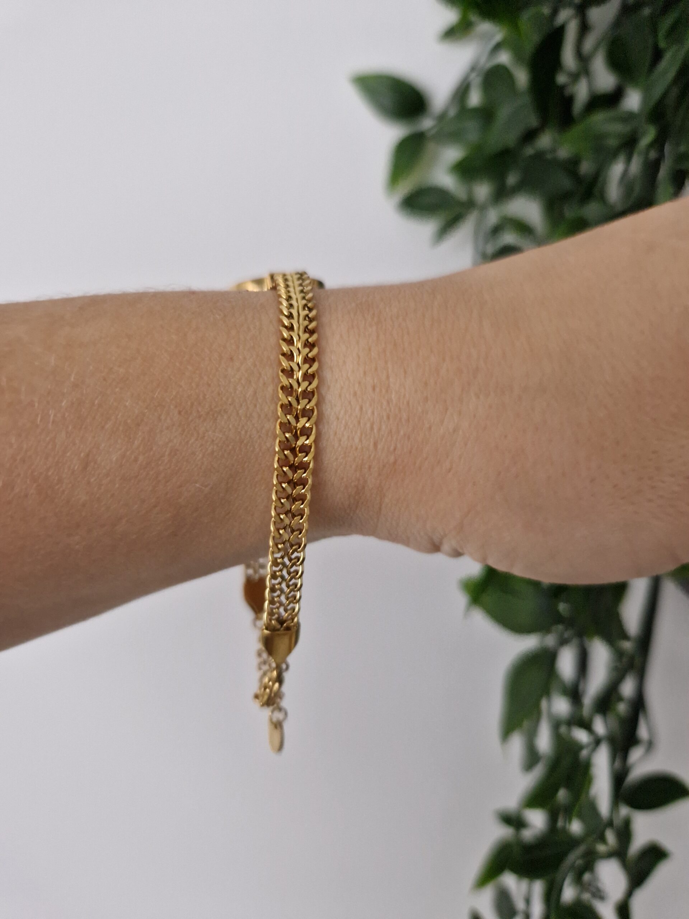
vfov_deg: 73.9
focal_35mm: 23
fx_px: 610
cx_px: 344
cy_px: 460
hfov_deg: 58.9
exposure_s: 1/100
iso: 125
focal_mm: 5.4
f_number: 1.8
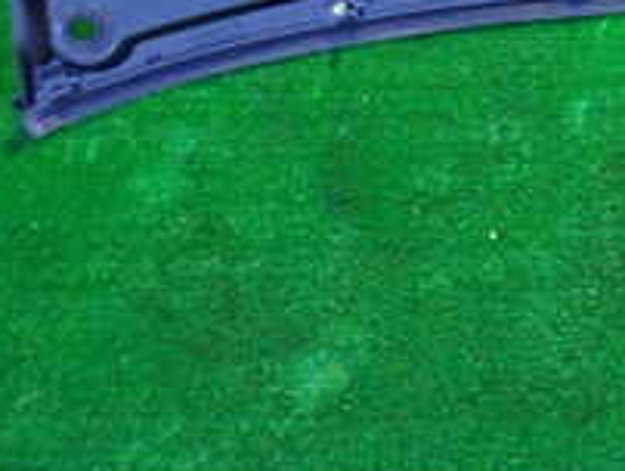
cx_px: 842
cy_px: -56
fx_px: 1609
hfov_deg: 19.9
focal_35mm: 89
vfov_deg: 16.1
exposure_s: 1/20
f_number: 2.3
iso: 800
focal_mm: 5.4
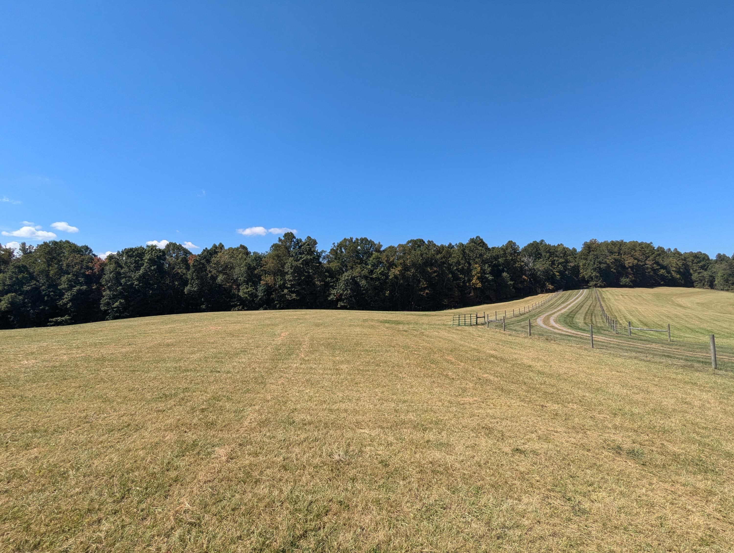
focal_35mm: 16
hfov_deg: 94.4
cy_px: 276
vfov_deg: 78.2
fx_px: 340
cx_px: 367
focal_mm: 2.35
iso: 48
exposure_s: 1/1199
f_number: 2.2
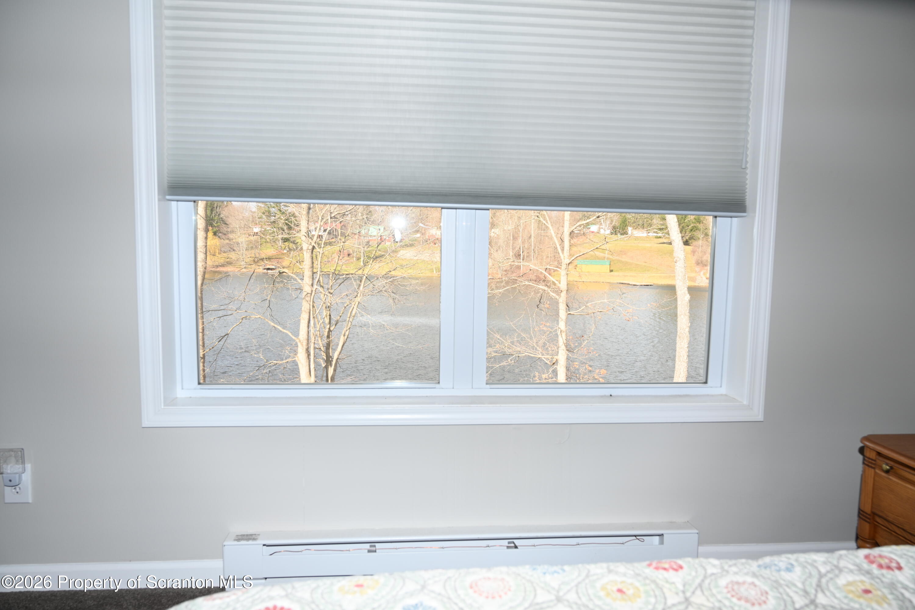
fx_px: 610
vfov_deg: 53.1
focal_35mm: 24
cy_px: 305
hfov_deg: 73.7
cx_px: 458
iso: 160
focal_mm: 24
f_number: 5.6
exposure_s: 1/125
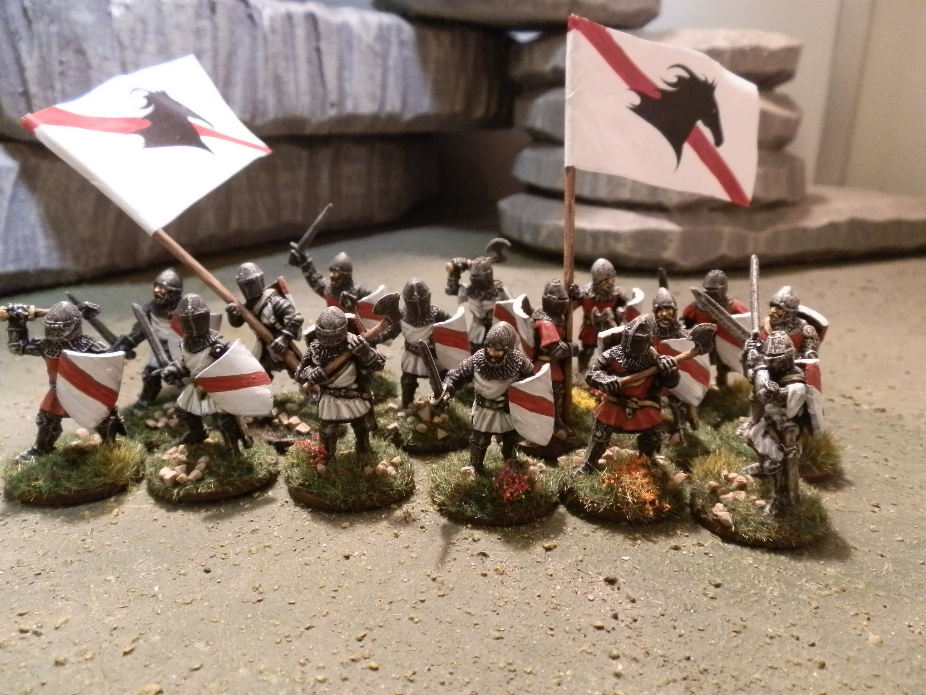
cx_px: 463
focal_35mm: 28
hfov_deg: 63.4
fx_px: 749
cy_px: 348
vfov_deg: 49.7
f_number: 3.1
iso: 400
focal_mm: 5
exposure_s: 1/40
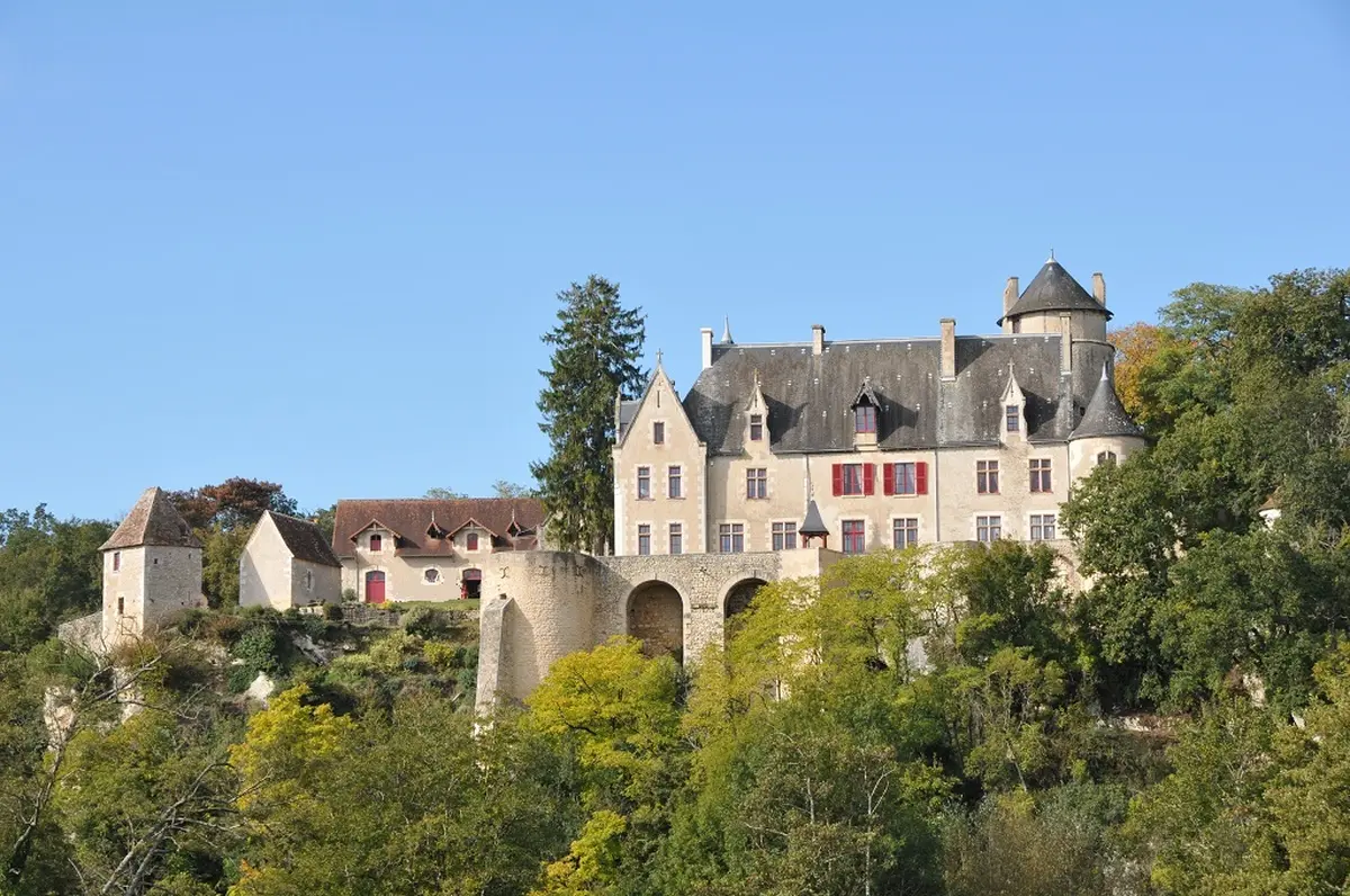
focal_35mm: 90
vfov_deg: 15.1
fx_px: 3370
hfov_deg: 22.7
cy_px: 448
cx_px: 675
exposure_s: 1/400
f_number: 10
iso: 400
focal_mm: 60
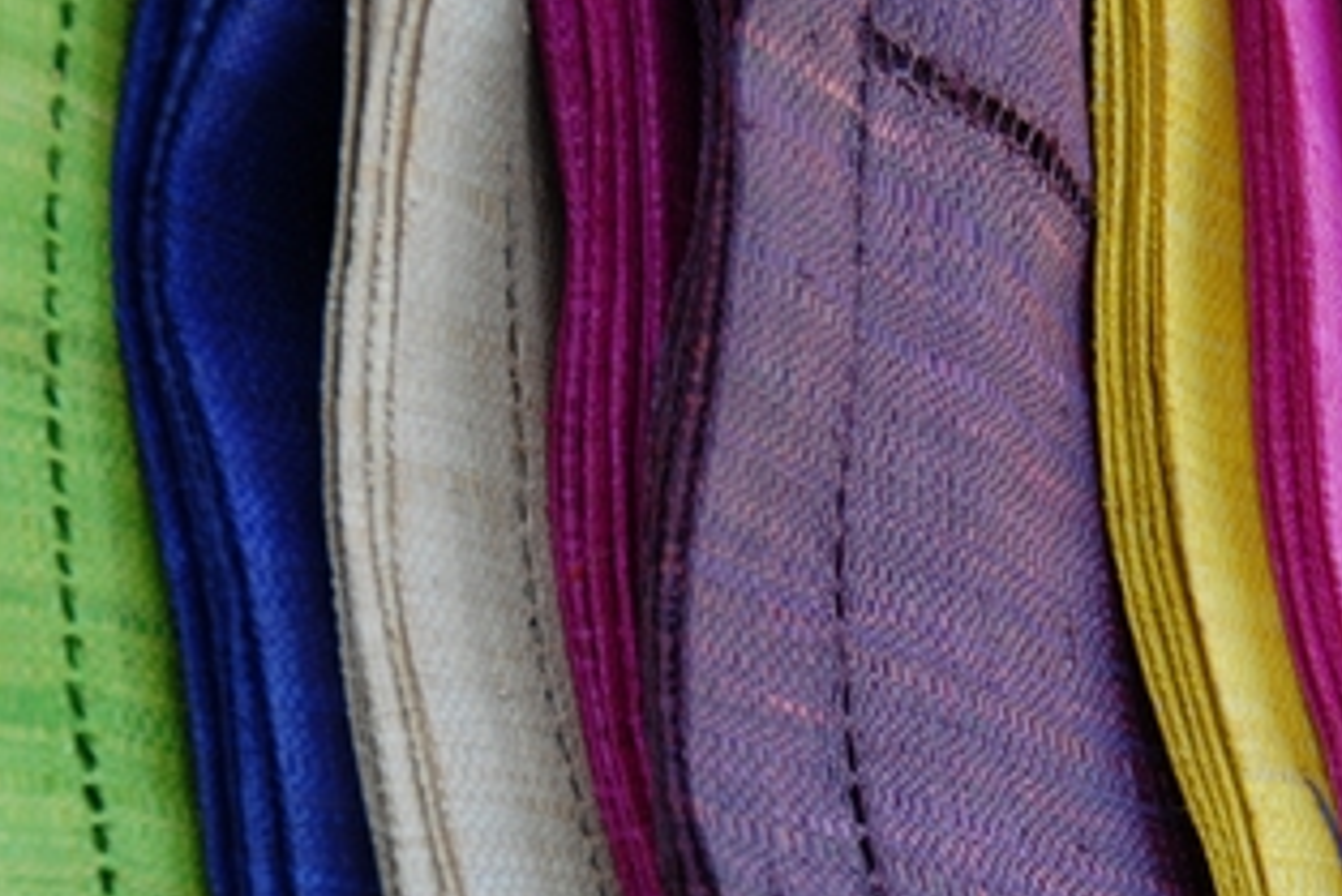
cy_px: 604
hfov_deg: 9.5
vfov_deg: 6.4
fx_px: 8054
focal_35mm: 216
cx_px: 900
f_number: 5
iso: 100
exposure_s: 1/45
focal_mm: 75
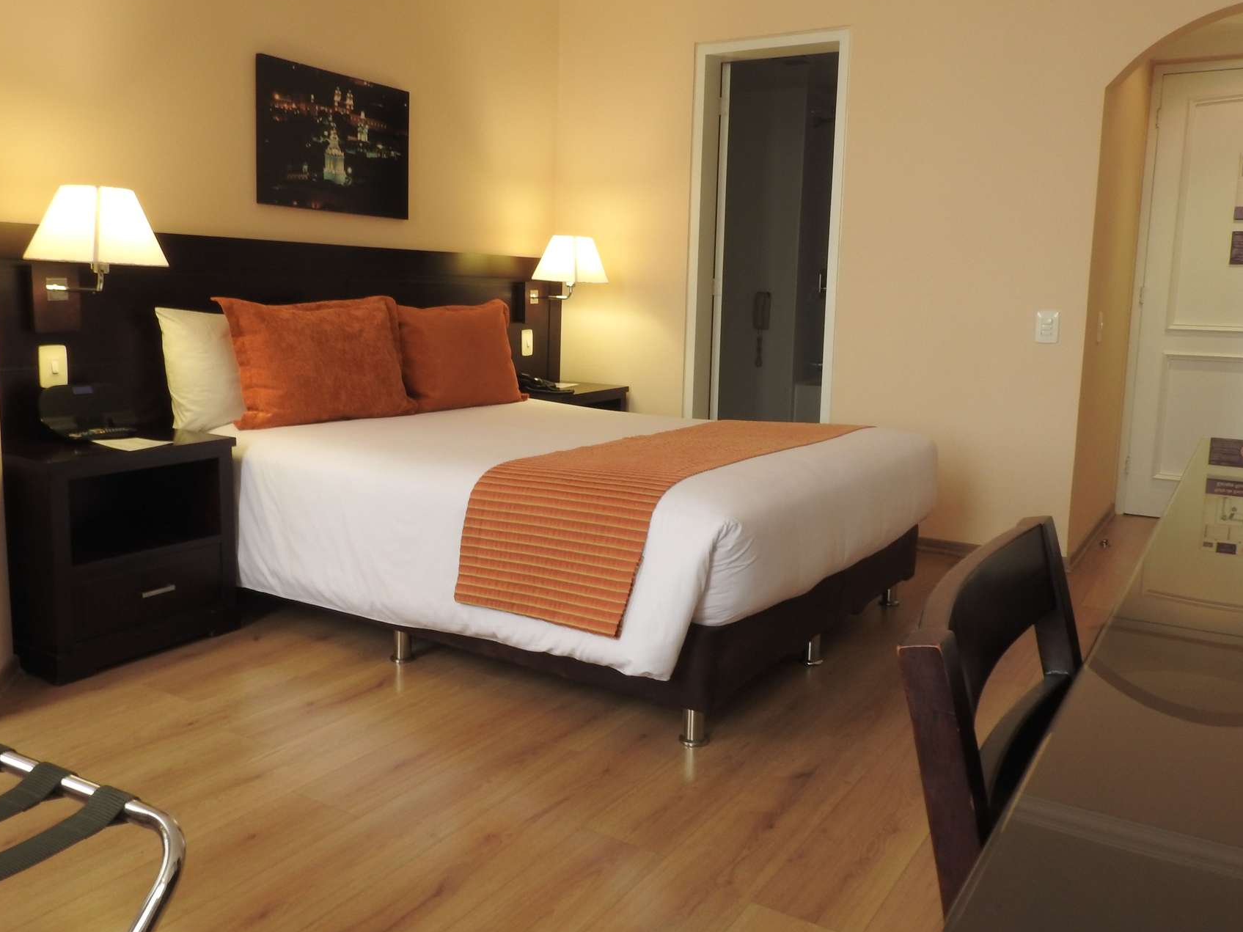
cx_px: 593
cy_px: 434
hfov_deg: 61.6
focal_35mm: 29
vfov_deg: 48.2
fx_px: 1041
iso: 100
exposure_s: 1/2.5
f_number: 7.6
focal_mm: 4.3
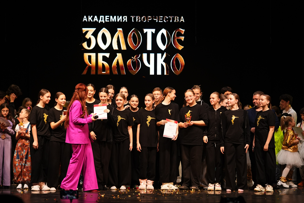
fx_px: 946
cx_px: 152
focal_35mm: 112
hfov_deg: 18.3
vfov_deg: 12.2
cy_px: 102
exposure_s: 1/250
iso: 640
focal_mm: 75
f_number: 2.8
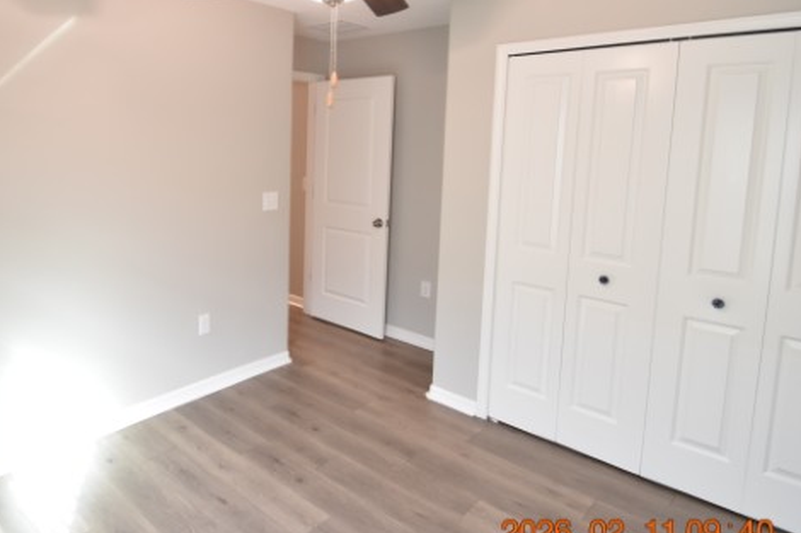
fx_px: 512
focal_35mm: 23
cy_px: 186
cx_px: 276
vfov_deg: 54.2
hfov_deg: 74.1
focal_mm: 10
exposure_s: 1/20
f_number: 3.5
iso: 800
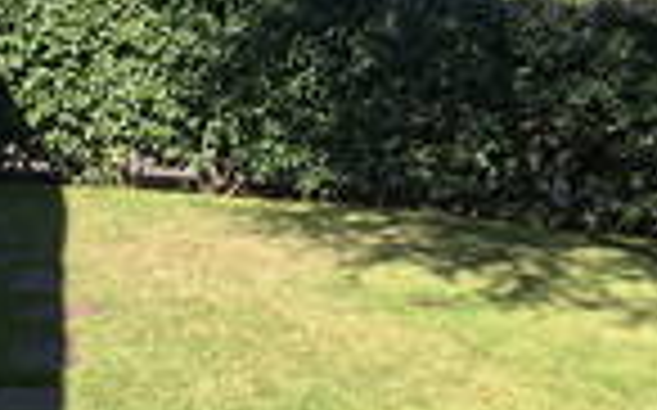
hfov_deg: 27.0
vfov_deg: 17.1
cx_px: 207
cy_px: 275
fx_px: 1360
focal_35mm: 76
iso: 25
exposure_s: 1/578
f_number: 2.2
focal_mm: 4.15
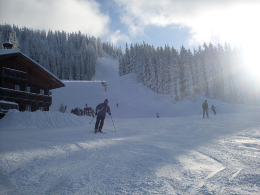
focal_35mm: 38
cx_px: 130
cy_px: 98
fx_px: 285
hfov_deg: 49.0
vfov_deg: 37.7
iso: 80
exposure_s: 1/500
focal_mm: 6.3
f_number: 8.4
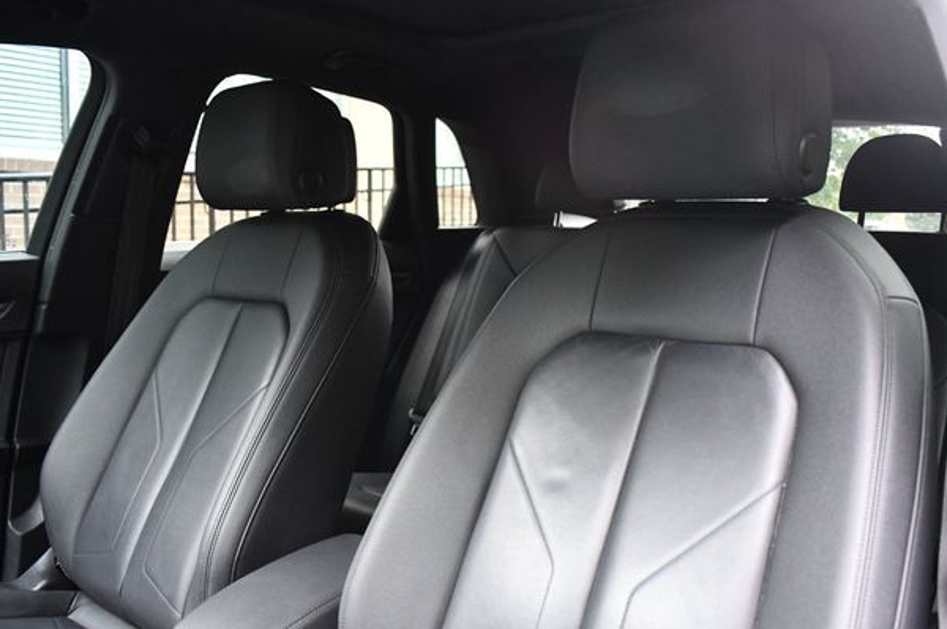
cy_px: 334
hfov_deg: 58.8
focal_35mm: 32
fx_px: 841
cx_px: 485
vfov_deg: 41.0
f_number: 3.8
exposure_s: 1/125
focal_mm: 20
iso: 2800
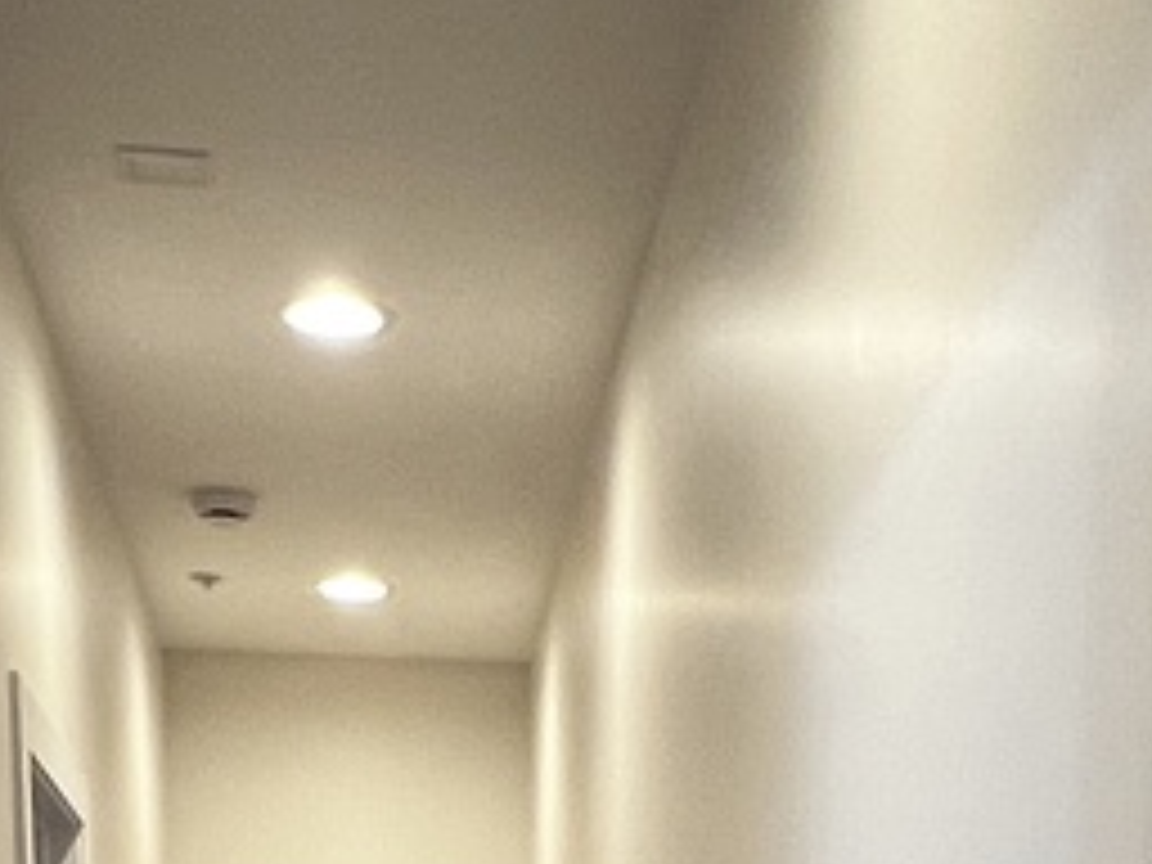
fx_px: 2429
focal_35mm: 73
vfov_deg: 15.2
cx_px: 662
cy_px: 1840
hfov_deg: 26.6
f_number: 1.8
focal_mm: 1.57
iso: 125
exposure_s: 1/60
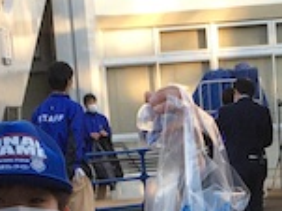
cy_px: 476
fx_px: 1604
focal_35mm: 197
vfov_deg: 7.1
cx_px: 241
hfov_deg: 10.0
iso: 32
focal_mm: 4.15
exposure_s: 1/120
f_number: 2.2
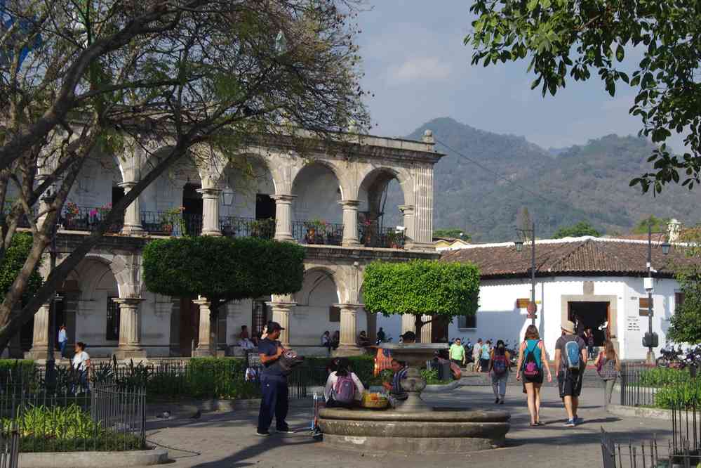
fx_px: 1606
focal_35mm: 82
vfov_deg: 16.6
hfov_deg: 24.6
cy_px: 234
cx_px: 350
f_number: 11
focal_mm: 55
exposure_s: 1/100
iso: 200
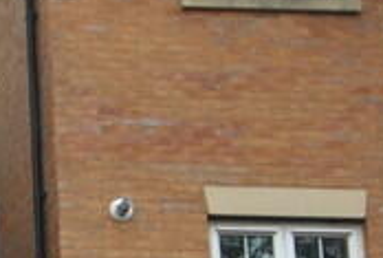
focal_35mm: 141
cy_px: 387
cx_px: -291
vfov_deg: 9.5
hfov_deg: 13.2
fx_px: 1504
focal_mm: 16
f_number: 5
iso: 200
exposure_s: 1/60
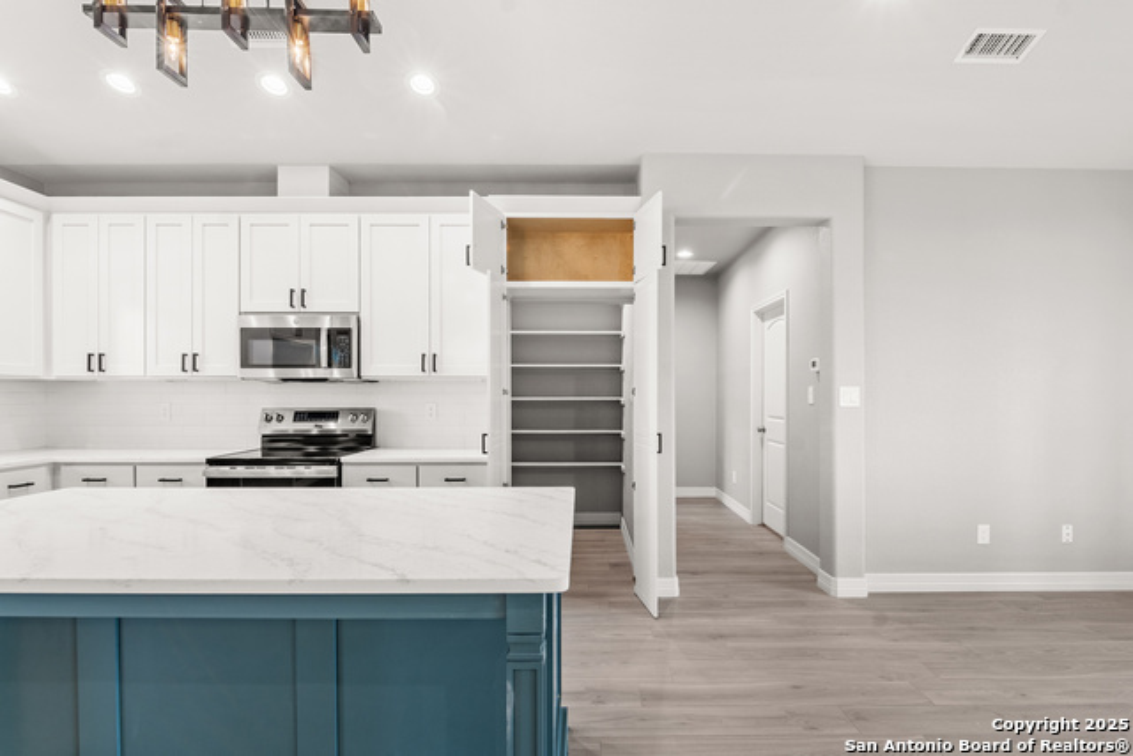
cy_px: 378
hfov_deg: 95.0
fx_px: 519
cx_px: 566
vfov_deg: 72.1
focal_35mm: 16
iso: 200
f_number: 7.1
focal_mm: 11
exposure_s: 1/2.5
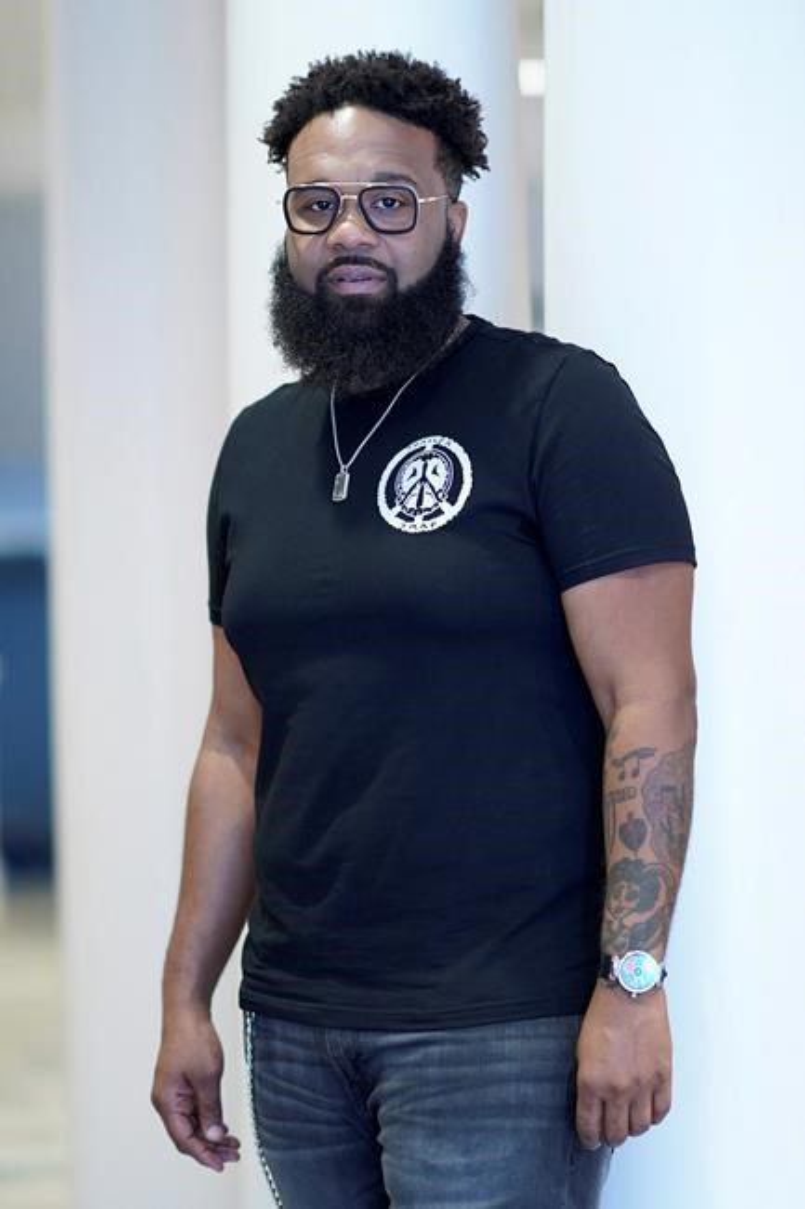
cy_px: 604
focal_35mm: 127
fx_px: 4262
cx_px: 402
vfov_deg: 16.1
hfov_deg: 10.8
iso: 1600
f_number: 1.4
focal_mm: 85
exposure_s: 1/160
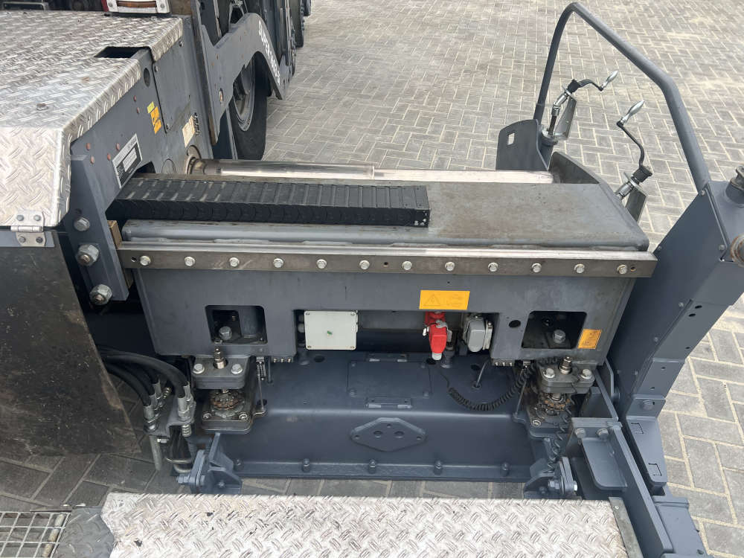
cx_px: 372
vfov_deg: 53.1
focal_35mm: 26
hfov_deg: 67.3
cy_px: 279
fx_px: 559
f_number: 1.5
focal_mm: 5.7
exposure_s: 1/397
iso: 50
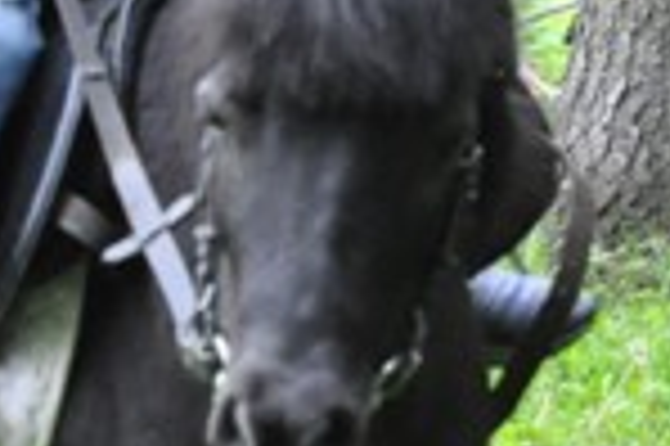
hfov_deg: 3.0
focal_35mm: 685
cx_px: 495
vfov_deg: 2.0
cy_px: 173
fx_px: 12729
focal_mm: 85
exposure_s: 1/250
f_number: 5.6
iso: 2500
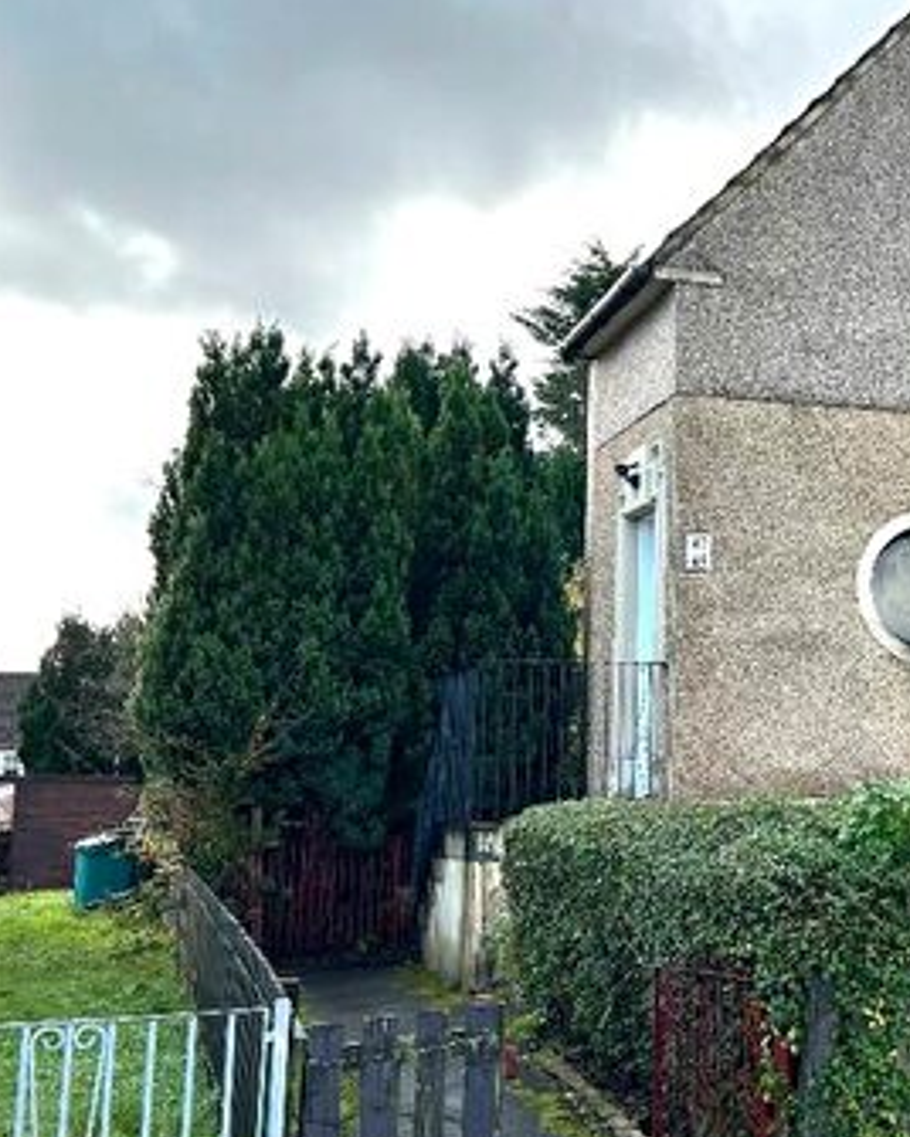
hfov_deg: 26.3
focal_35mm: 53
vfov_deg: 35.3
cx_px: 1005
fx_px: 1784
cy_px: 504
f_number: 1.5
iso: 50
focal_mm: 5.7
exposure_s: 1/1377
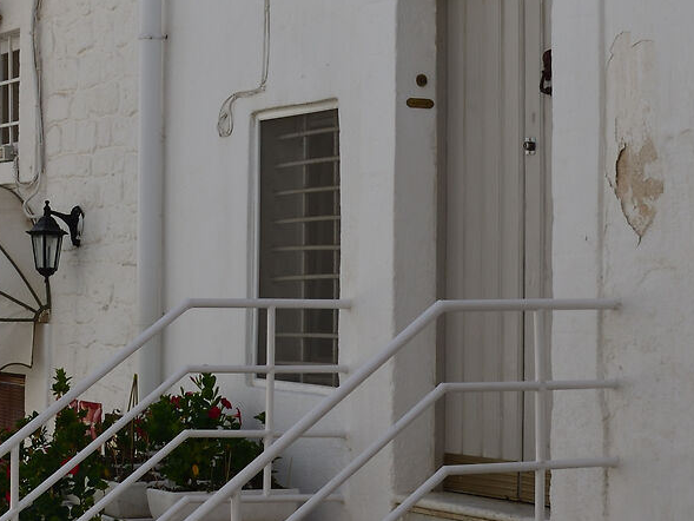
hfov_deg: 20.2
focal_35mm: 94
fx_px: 1885
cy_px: 81
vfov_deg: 15.6
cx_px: 1
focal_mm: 24
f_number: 10
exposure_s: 1/320
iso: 200
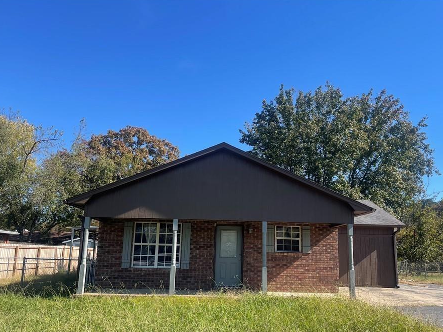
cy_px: 190
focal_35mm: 29
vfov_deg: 48.1
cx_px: 227
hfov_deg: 61.7
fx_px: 371
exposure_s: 1/1689
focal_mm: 5.1
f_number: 1.6
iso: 32
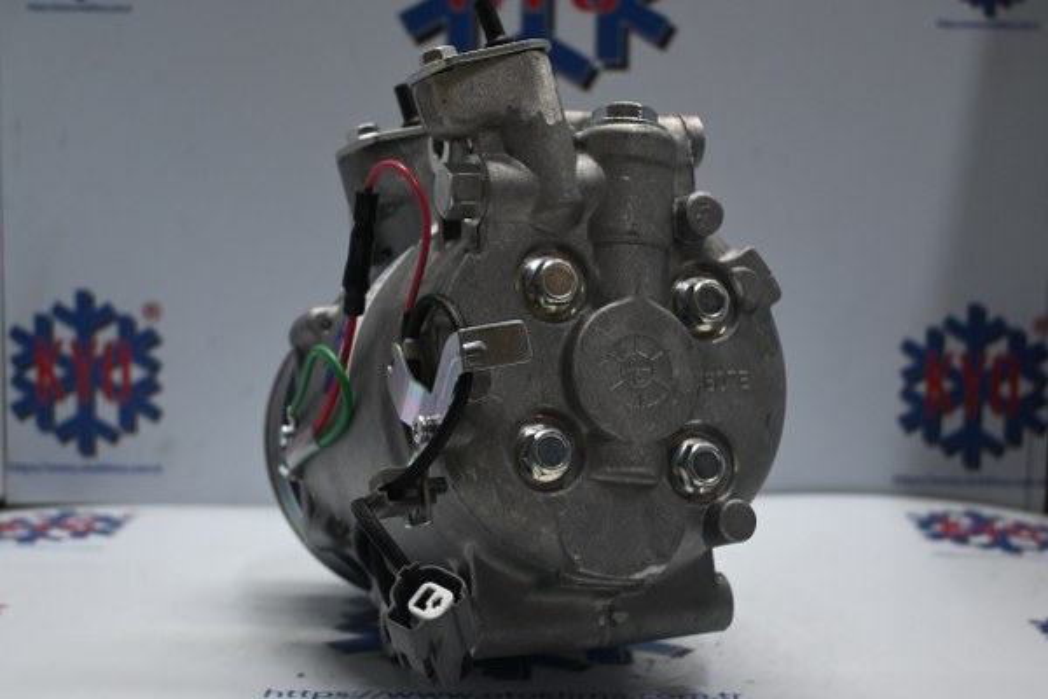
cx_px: 524
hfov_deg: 35.1
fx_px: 1659
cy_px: 350
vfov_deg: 23.8
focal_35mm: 57
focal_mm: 38
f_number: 5.6
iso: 720
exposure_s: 1/60
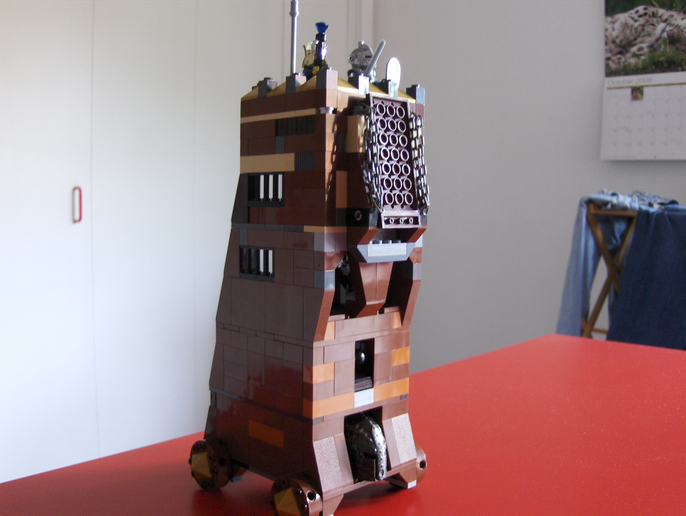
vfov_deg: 40.8
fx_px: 694
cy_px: 258
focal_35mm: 35
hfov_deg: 52.6
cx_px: 343
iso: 100
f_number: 2.8
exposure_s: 1/1.61
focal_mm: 7.5
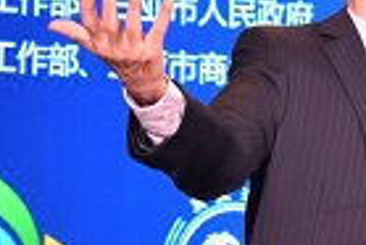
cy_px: -26
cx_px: 161
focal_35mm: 170
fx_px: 1726
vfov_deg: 8.1
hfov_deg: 12.1
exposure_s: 1/60
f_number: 4
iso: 400
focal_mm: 35
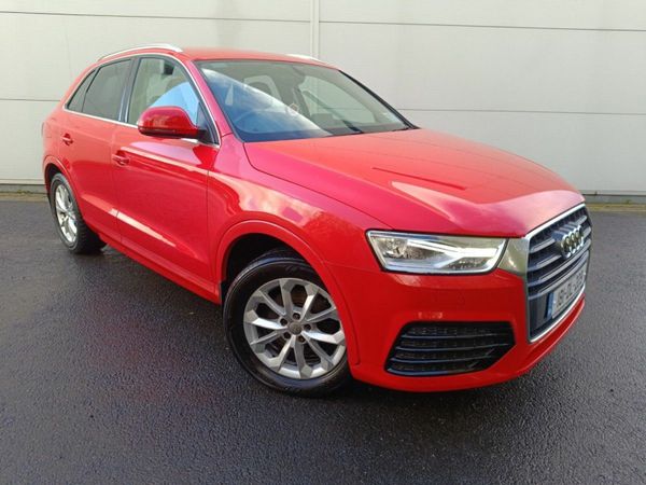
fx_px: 448
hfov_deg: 71.6
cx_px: 323
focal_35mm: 24
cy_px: 242
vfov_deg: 56.8
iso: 59
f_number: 1.88
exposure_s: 1/102
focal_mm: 5.59
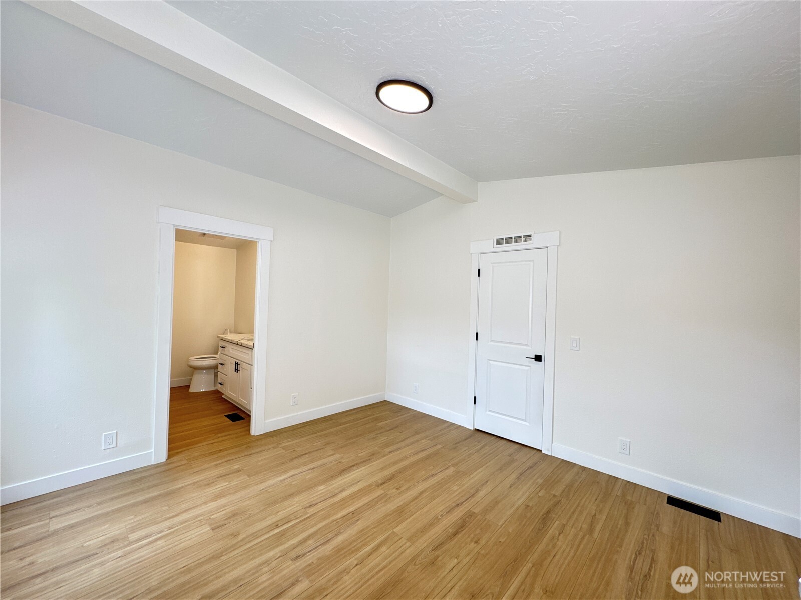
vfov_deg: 85.7
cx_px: 400
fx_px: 324
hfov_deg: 102.1
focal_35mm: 14
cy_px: 300
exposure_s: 1/60
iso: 100
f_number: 2.2
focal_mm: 2.22
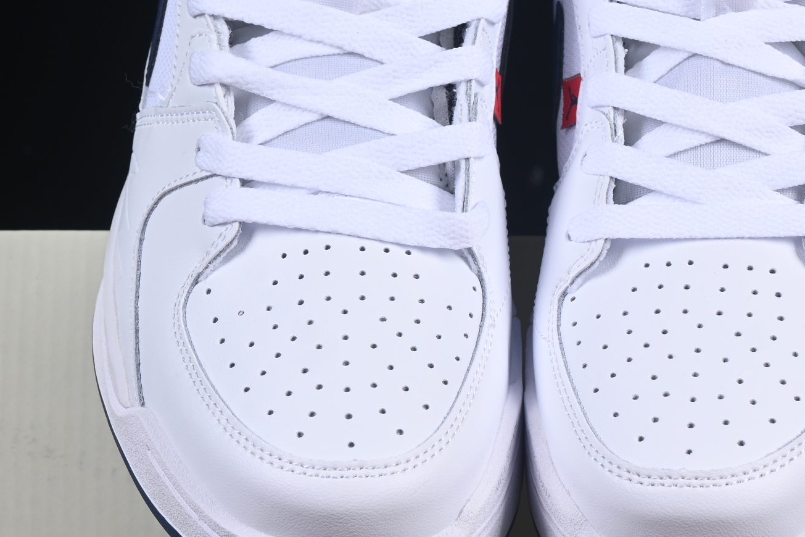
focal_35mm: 160
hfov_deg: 12.8
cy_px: 256
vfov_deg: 8.6
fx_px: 3577
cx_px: 517
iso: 160
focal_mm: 50
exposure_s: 1/80
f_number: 8
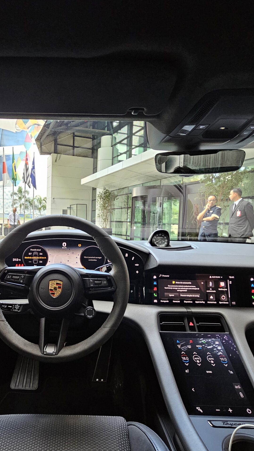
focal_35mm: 19
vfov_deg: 89.5
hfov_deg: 56.9
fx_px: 228
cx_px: 83
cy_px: 240
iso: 320
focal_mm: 2.2
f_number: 2.2
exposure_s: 1/40
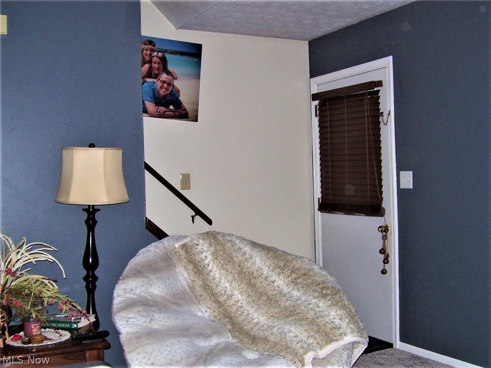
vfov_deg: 39.6
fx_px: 511
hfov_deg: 51.4
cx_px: 246
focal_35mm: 36
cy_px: 184
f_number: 2.7
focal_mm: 6
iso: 100
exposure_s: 1/60
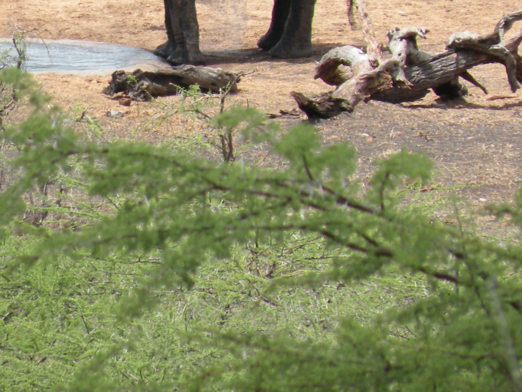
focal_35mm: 1072
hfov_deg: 1.9
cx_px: 137
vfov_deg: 1.4
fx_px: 16163
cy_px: -23
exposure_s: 1/360
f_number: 5.6
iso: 64
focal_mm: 84.2
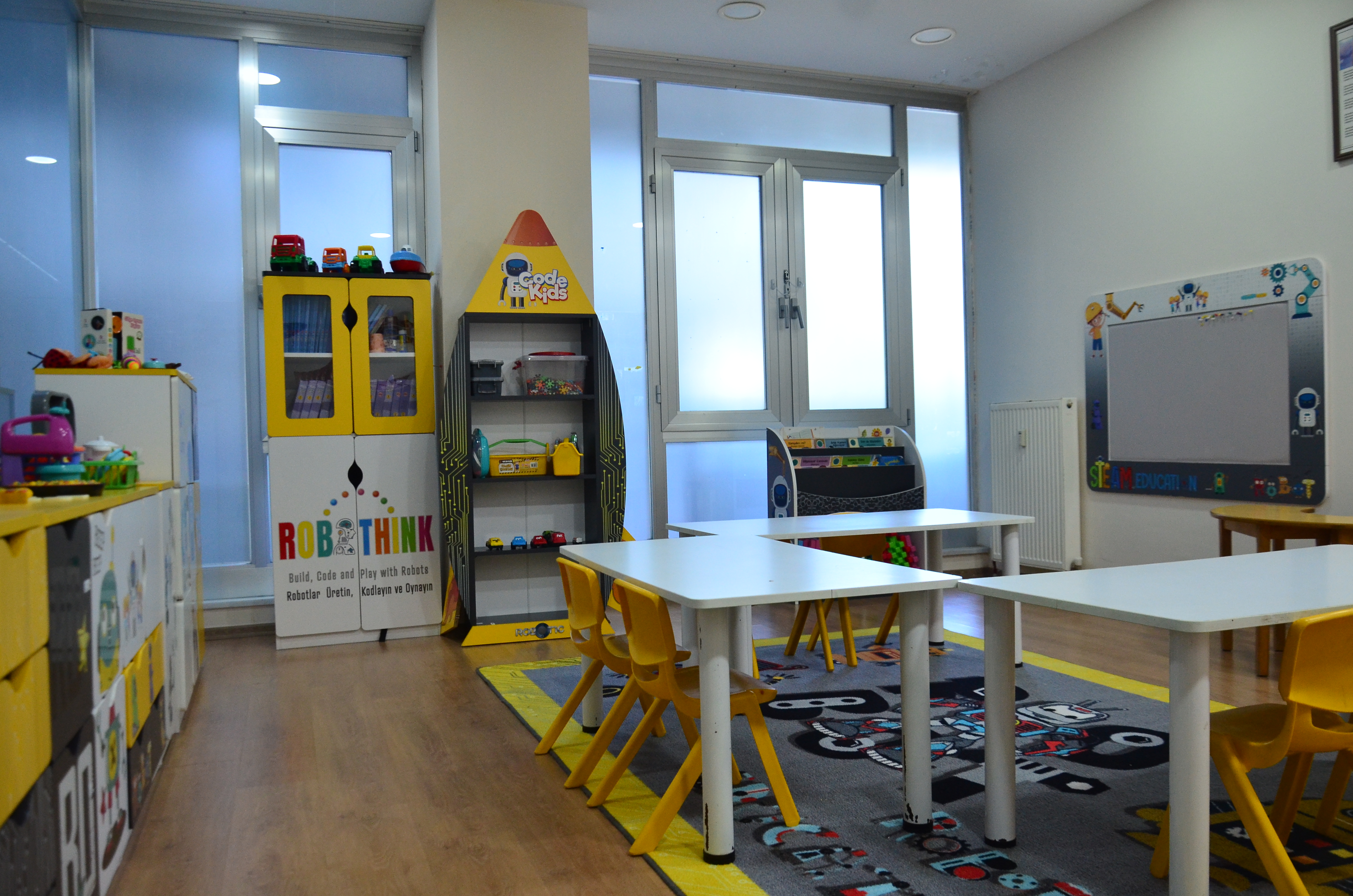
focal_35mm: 27
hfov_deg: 67.5
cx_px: 676
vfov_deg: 47.7
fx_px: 1013
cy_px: 448
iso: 1000
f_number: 3.5
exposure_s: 1/80
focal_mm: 18
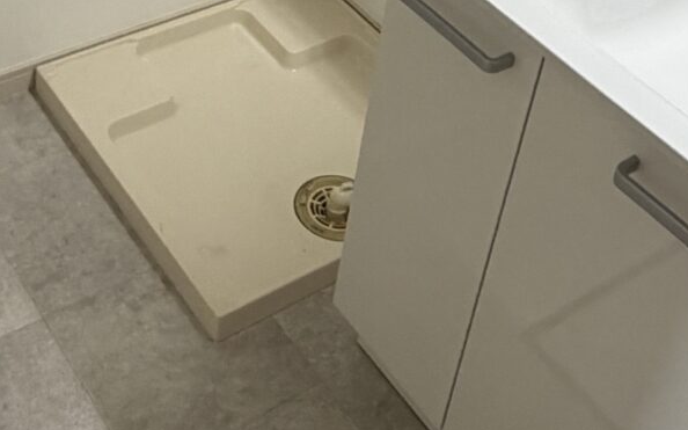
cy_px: -112
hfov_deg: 31.9
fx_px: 1200
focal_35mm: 64
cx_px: 277
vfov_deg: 19.0
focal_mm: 2.22
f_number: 2.2
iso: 320
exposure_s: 1/120
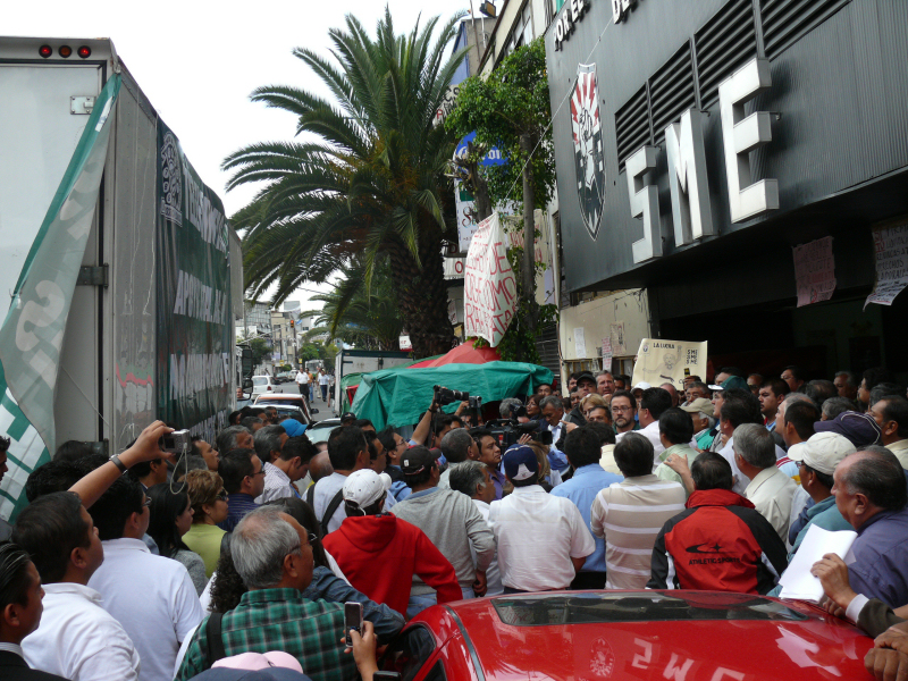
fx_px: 918
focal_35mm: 35
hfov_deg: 52.6
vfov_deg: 40.7
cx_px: 454
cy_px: 340
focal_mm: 7.4
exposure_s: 1/500
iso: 100
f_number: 3.2
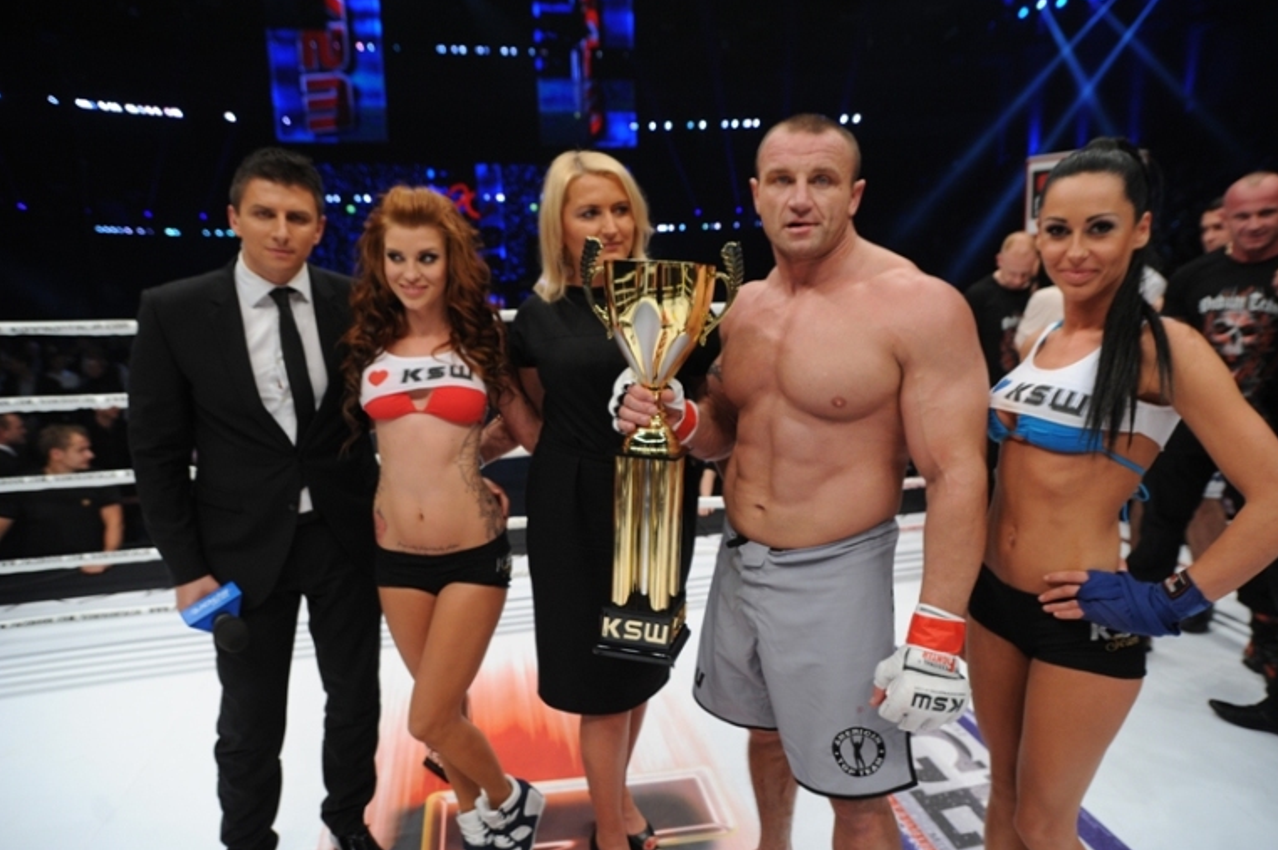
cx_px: 669
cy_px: 414
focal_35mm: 21
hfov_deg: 81.2
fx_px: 745
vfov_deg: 59.4
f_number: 3.5
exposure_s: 1/800
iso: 1250
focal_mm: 20
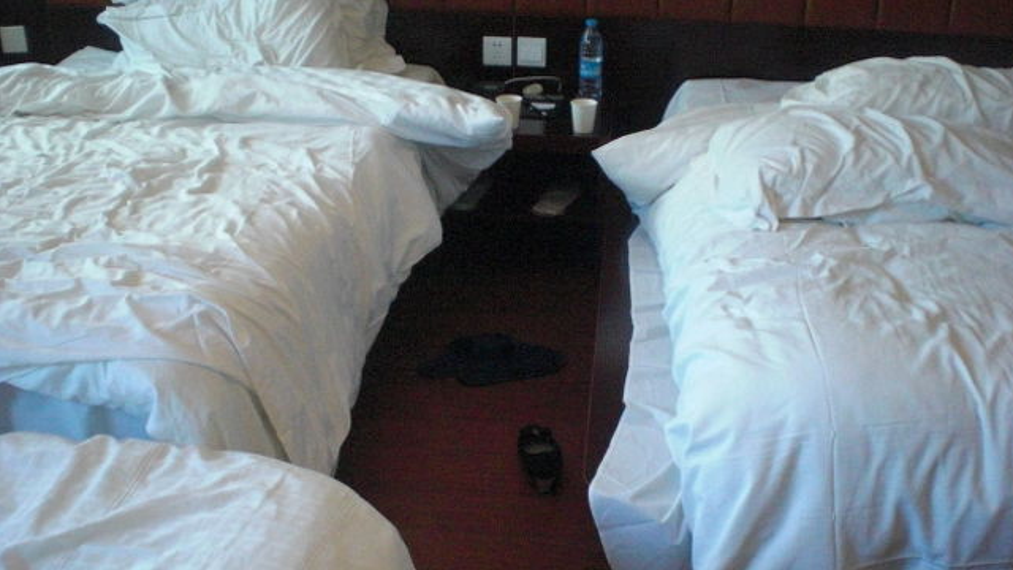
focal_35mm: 42
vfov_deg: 28.3
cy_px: 310
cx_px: 513
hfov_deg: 48.4
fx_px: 1128
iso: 800
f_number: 3.1
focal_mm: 6.3
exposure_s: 1/100
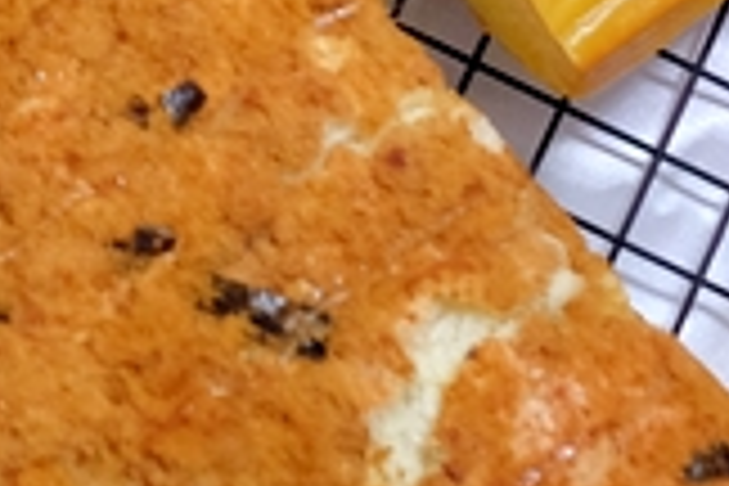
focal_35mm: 195
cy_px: -477
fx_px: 3948
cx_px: -531
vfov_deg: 6.8
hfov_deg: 10.0
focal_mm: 23
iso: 2500
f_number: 3.2
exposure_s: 1/200
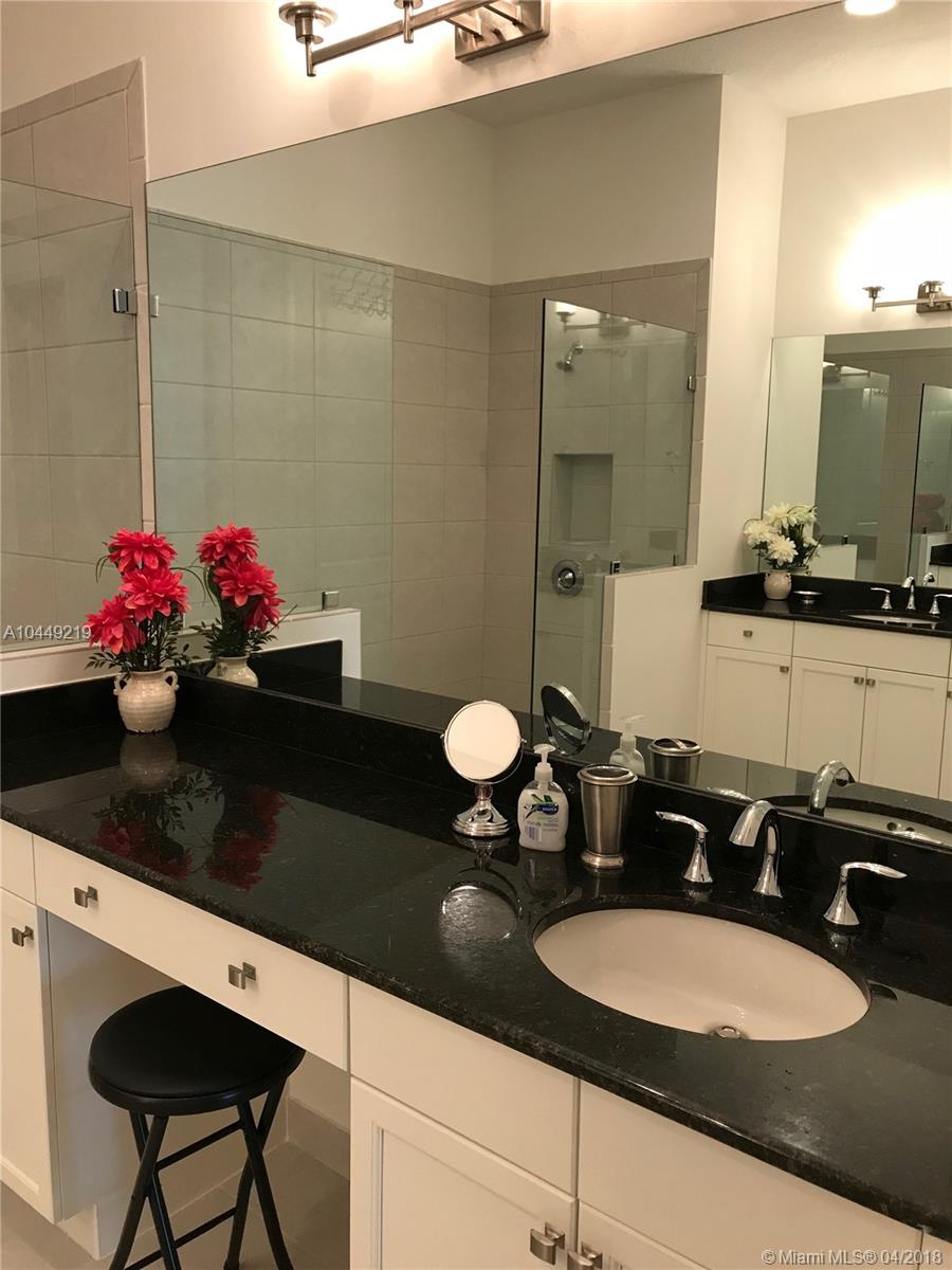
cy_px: 635
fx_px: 1027
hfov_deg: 49.7
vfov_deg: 63.4
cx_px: 476
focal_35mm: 28
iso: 32
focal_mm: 3.99
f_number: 1.8
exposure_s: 1/24
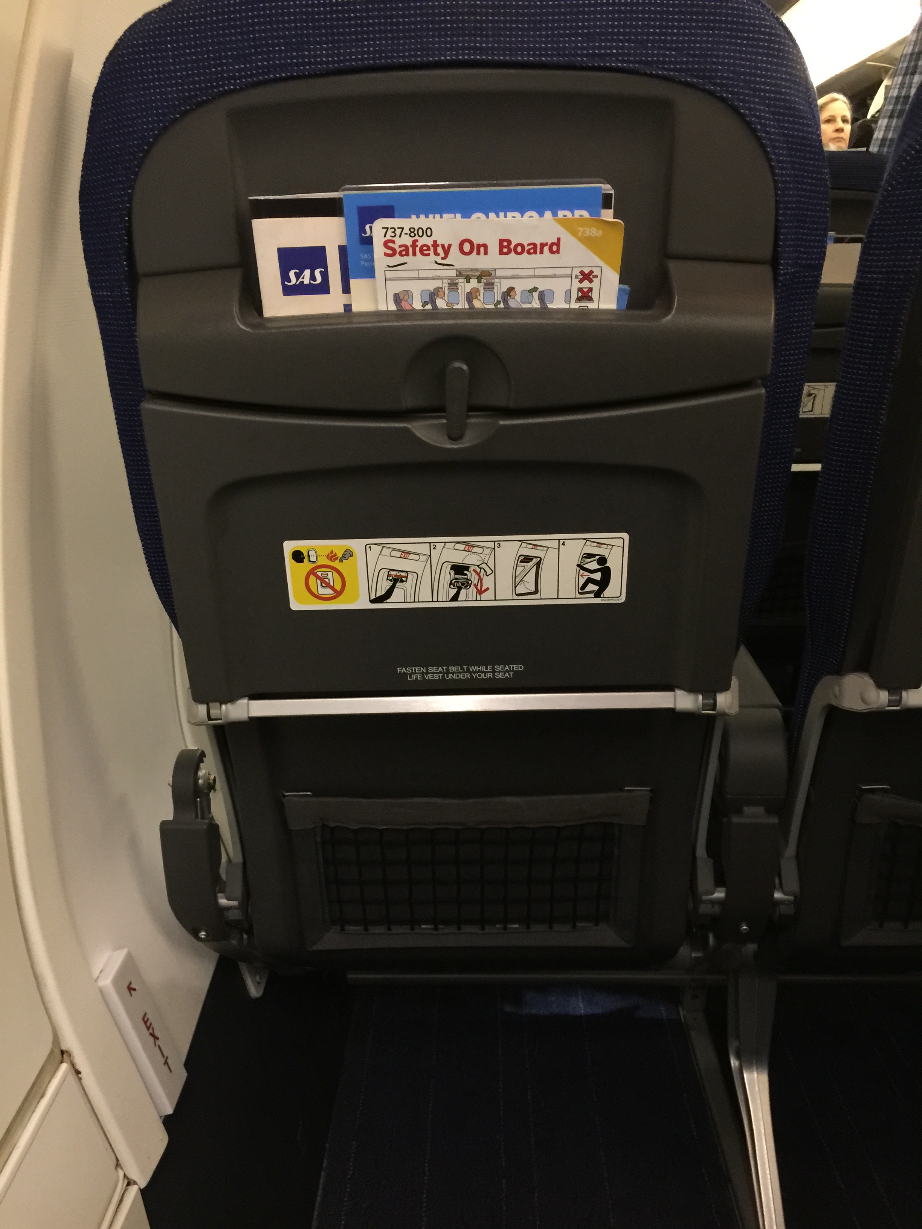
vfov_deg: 61.7
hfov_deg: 48.2
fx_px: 1030
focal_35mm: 29
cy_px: 614
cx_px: 461
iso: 125
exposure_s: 1/4
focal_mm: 4.15
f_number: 2.2
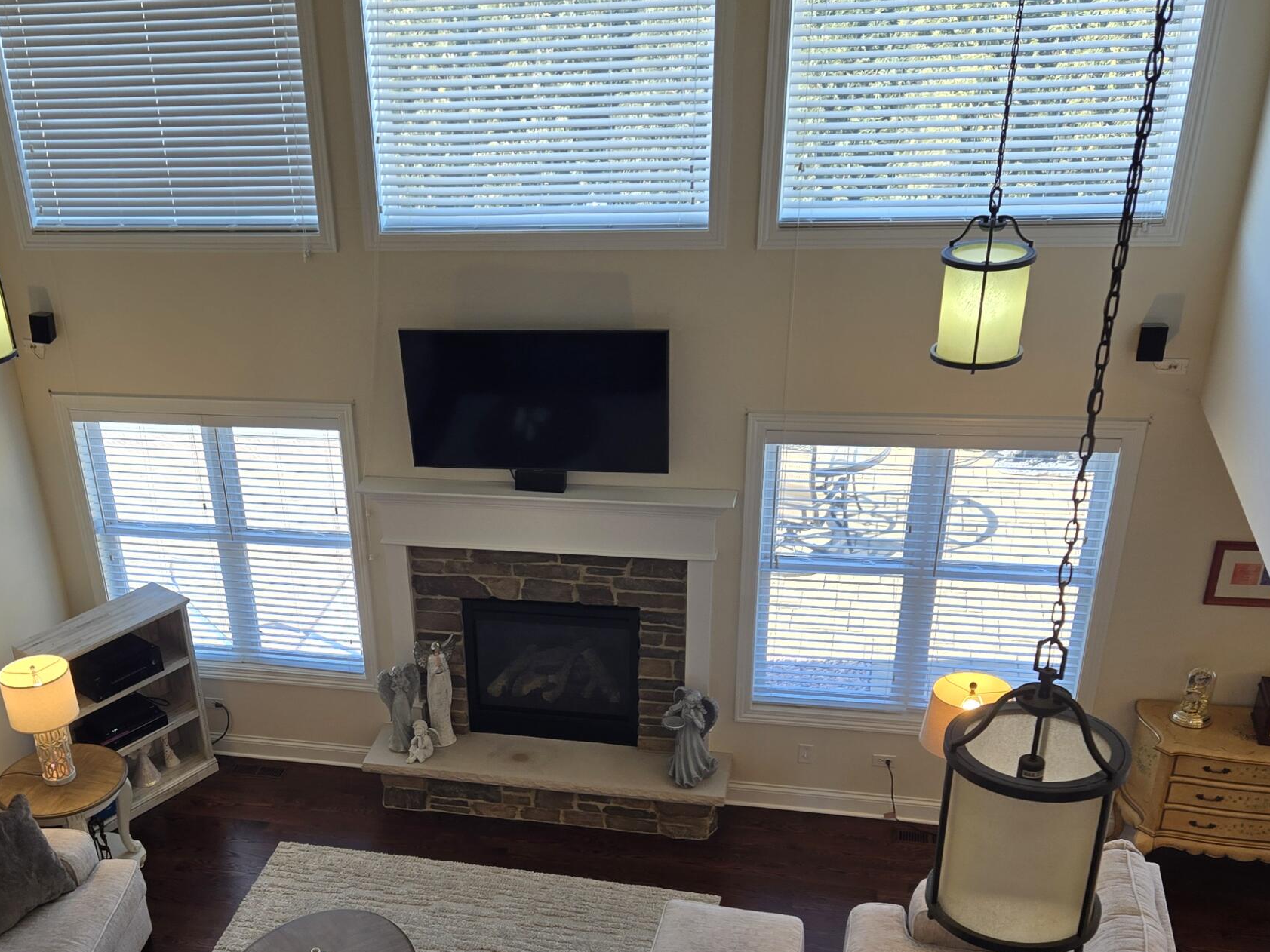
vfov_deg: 34.3
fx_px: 1504
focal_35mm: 41
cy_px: 726
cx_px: 392
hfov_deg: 44.9
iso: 32
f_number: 1.8
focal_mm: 5.4
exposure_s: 1/120
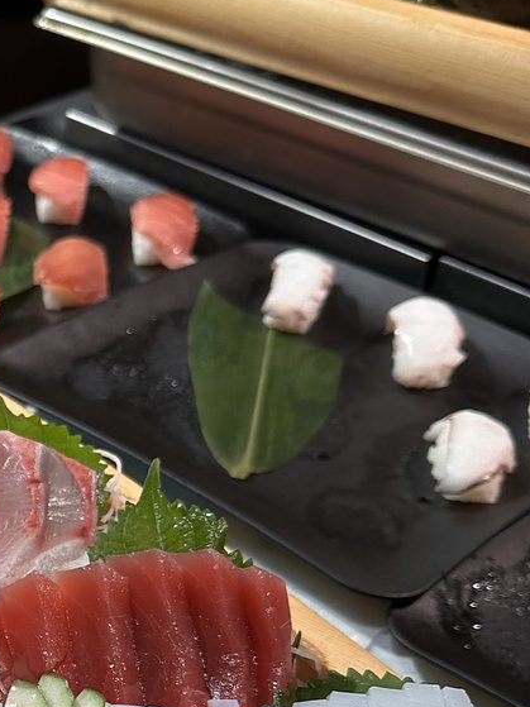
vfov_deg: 28.7
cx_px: -197
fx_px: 1348
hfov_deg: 20.0
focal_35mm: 66
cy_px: 578
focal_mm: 6.86
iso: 64
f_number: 1.78
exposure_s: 1/120
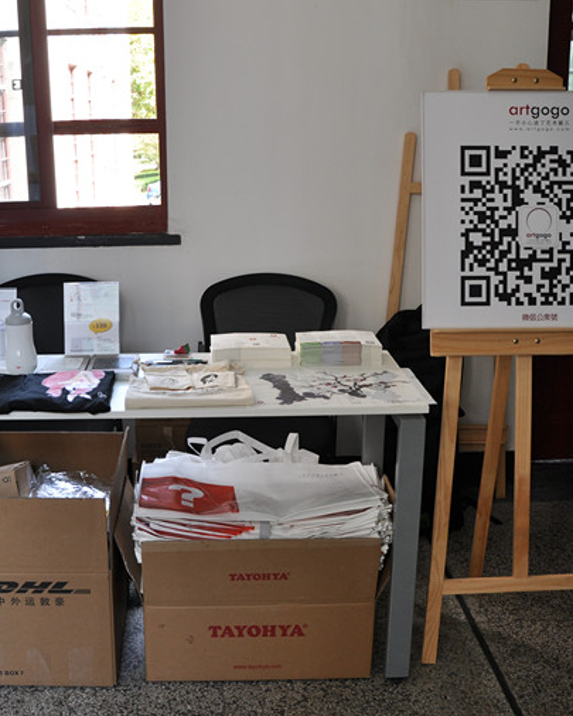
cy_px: 352
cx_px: 211
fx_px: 848
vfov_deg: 45.8
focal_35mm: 40
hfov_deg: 37.1
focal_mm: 18
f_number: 5.6
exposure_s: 1/30
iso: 250
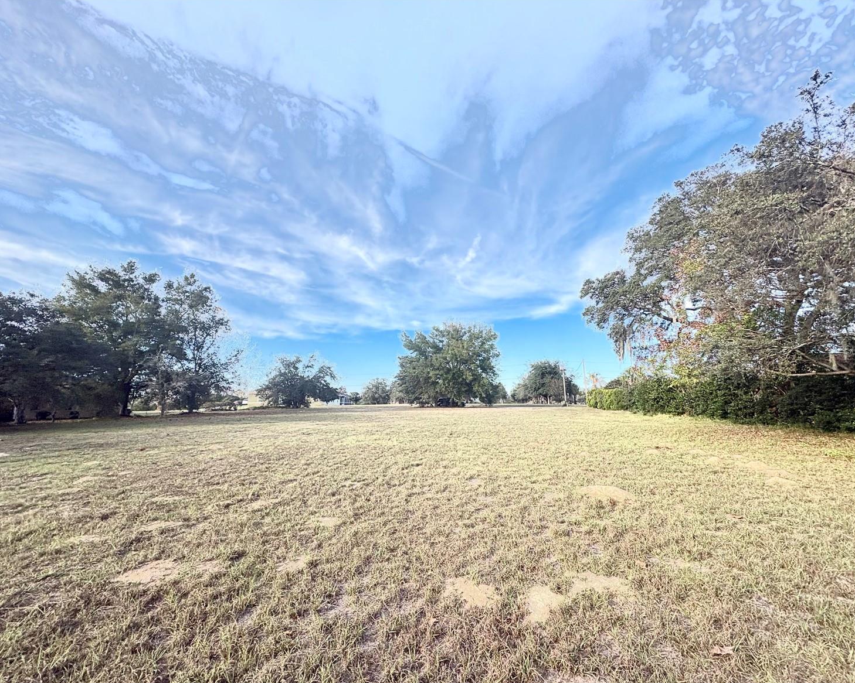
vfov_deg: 84.0
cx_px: 431
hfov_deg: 96.8
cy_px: 350
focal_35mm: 15
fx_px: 380
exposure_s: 1/1477
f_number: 2.2
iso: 40
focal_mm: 2.22
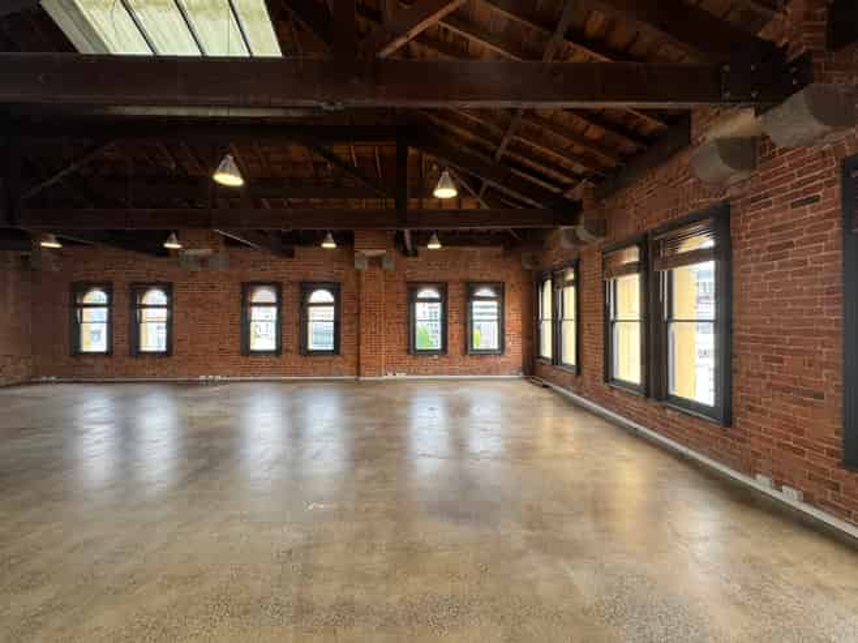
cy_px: 322
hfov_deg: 102.1
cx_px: 429
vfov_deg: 85.6
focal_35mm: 14
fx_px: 347
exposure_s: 1/100
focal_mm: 2.22
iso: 125
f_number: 2.2
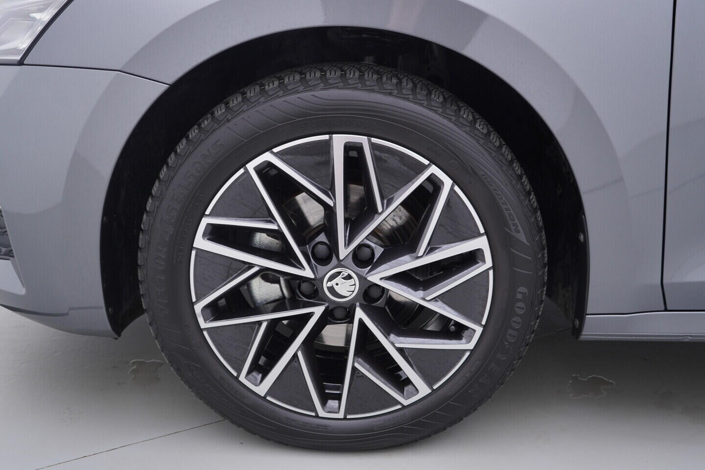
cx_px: 352
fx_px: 705
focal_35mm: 36
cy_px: 235
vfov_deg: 36.9
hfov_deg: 53.1
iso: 125
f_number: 3.2
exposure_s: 1/50
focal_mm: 24
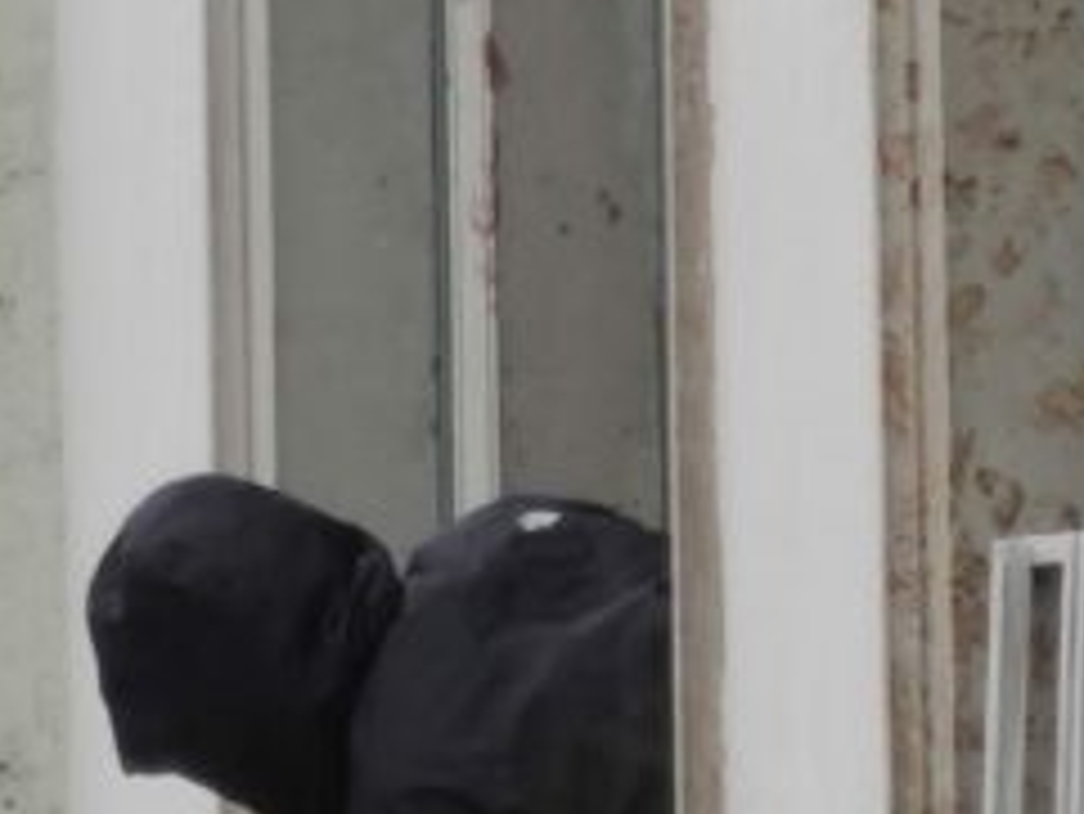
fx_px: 23279
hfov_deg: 2.7
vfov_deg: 2.0
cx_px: 157
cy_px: 933
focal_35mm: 743
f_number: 6.3
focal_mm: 287
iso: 640
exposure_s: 1/320
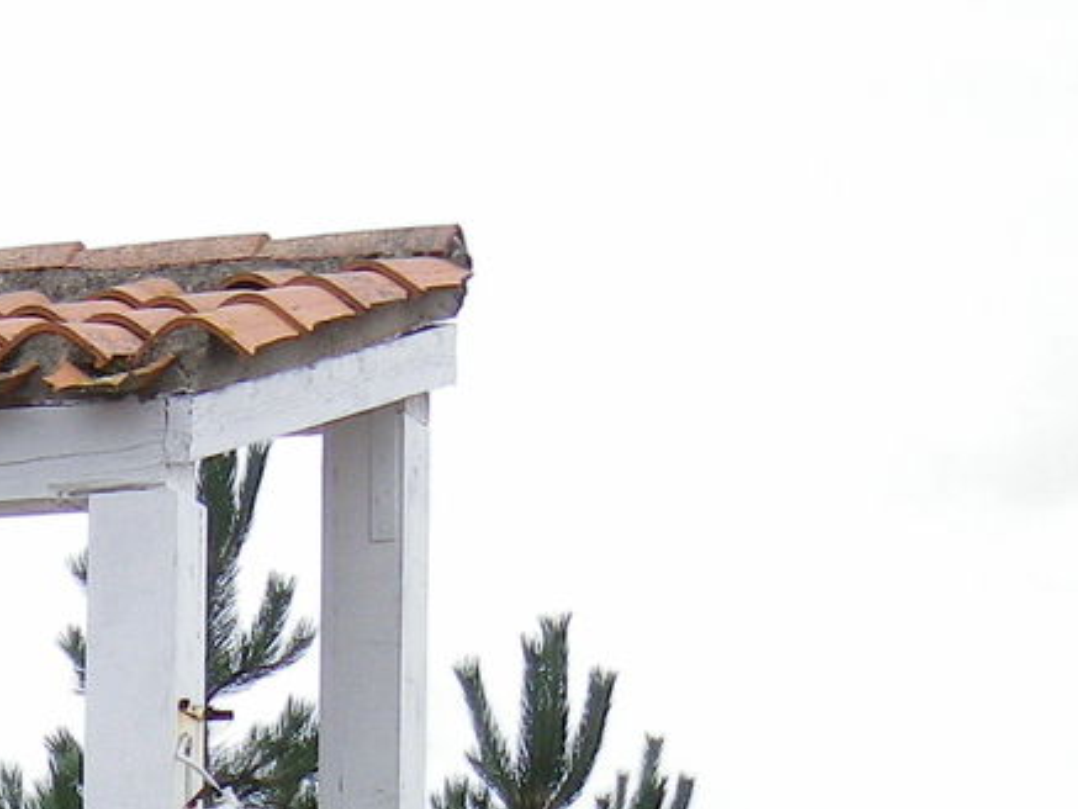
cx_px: -671
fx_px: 8099
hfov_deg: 7.4
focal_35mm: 260
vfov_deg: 5.6
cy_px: 1440
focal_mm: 12.5
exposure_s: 1/320
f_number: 4.9
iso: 80
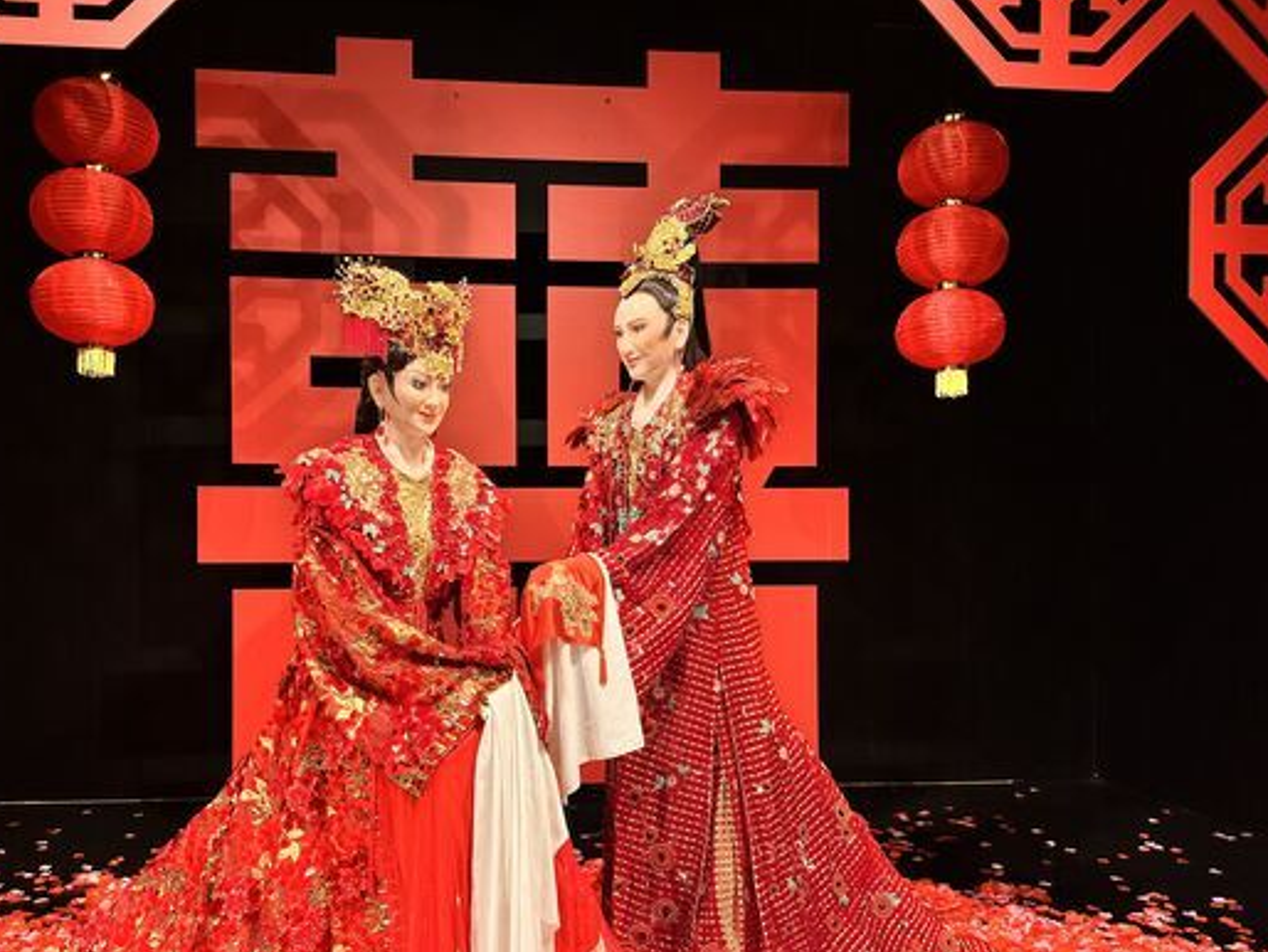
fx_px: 1026
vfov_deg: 49.6
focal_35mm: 28
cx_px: 548
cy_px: 545
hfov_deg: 63.2
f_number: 1.78
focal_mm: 6.86
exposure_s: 1/60
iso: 125
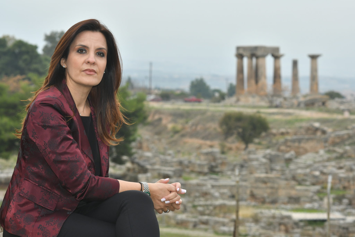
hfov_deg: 15.2
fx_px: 1331
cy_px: 118
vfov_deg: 10.2
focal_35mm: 135
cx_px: 178
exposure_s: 1/250
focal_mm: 135
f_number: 10
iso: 640
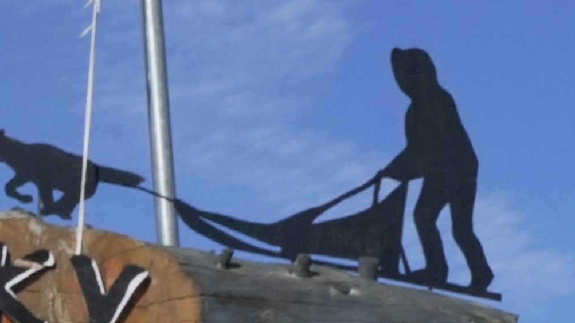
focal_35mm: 186
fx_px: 2836
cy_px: 469
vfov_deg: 6.5
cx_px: -497
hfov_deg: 10.8
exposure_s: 1/6400
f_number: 13
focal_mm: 42
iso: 5000
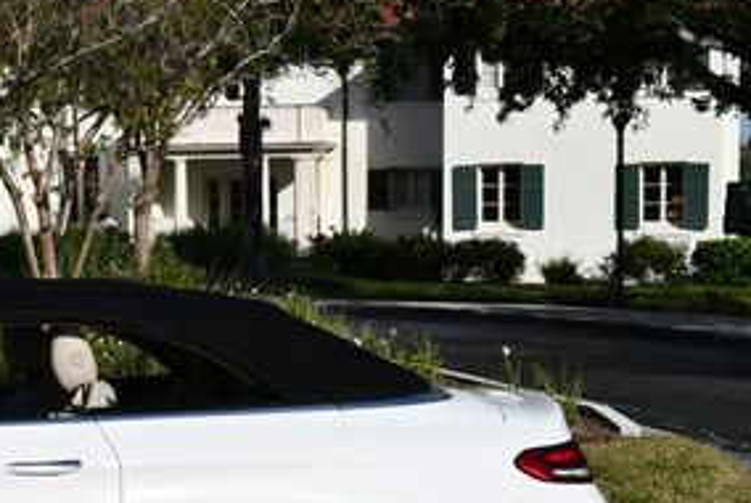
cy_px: 336
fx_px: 2067
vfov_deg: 13.8
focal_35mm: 99
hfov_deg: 19.6
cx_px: -90
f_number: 10
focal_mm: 22
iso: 100
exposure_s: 1/400
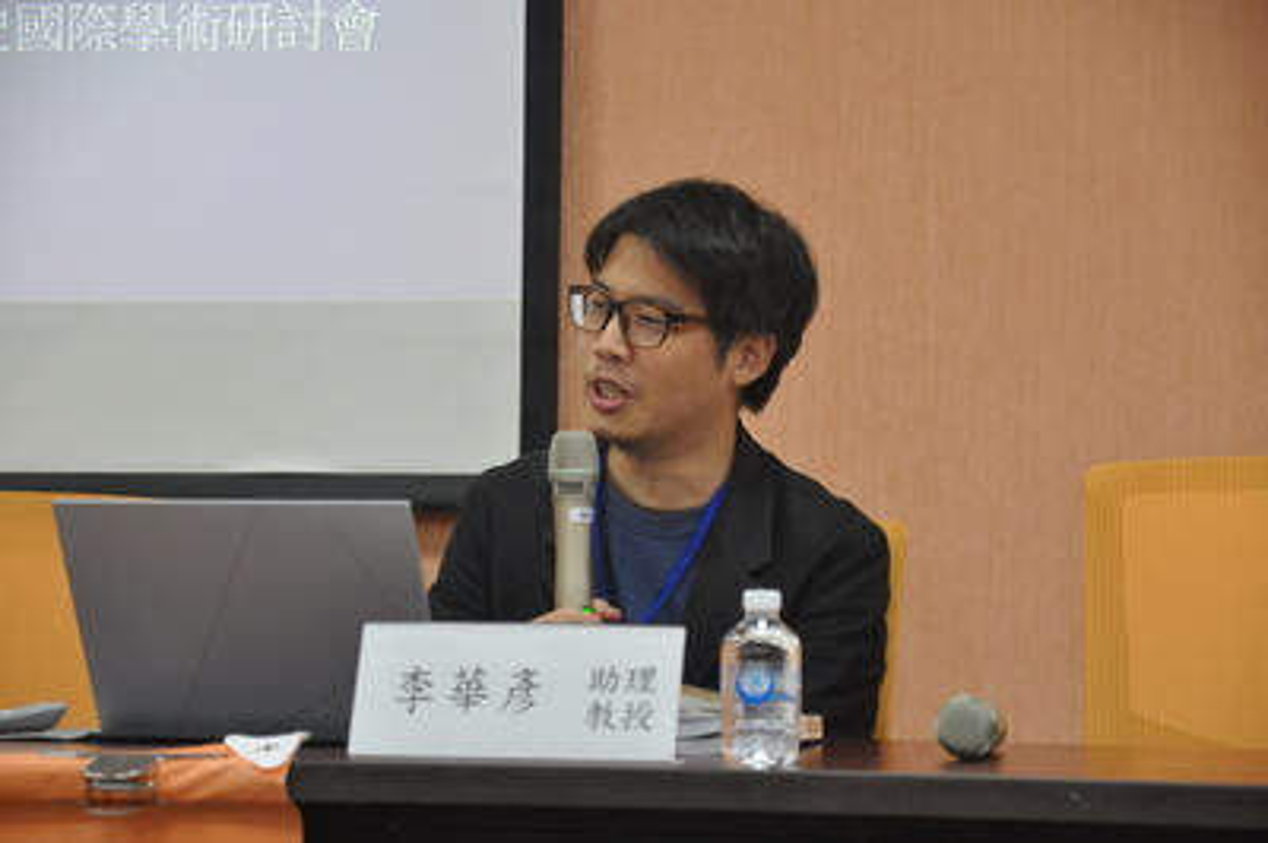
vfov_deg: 13.0
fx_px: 3695
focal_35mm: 105
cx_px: 634
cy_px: 422
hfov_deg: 19.5
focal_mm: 70
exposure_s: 1/60
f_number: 4
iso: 800
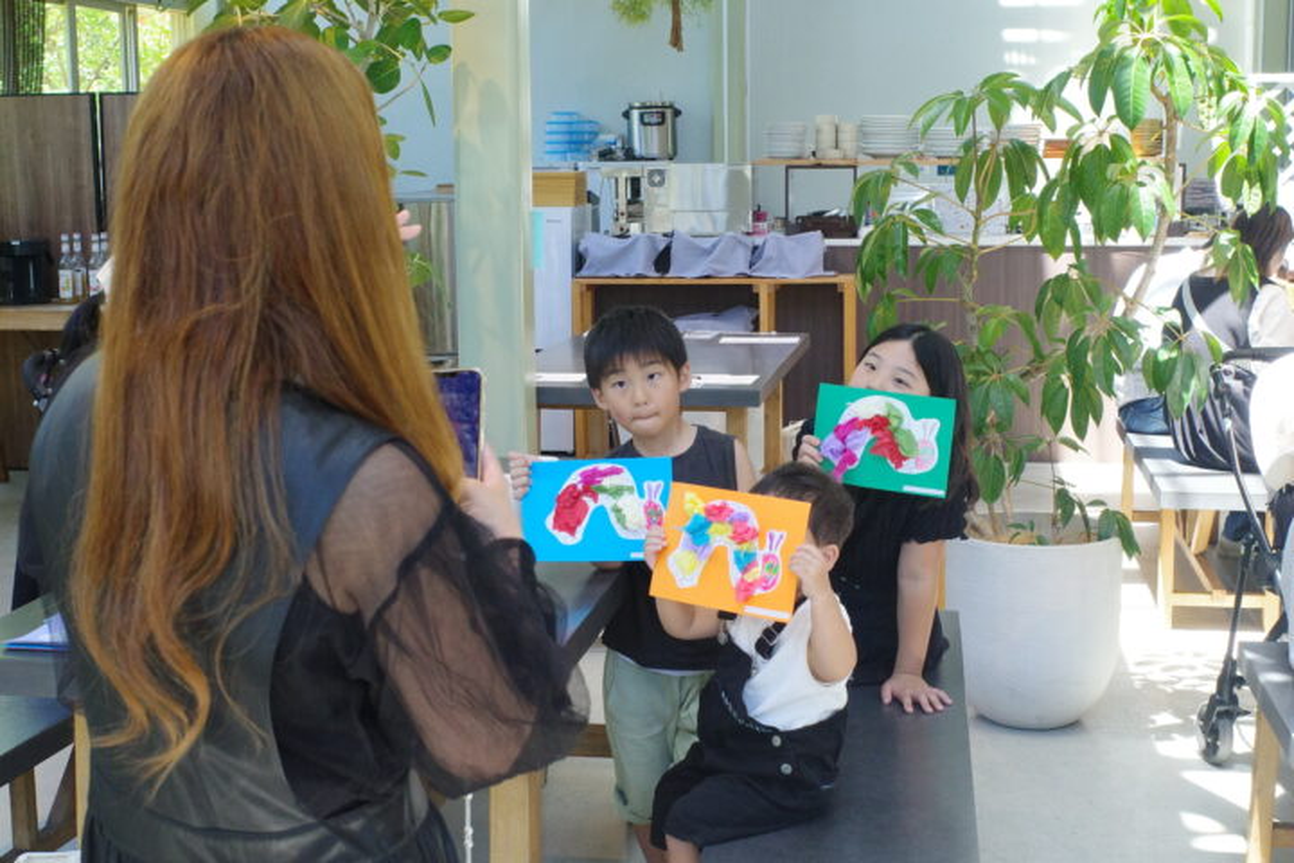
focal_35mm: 50
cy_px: 432
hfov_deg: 39.6
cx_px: 647
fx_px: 1797
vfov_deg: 27.0
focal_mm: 18.3
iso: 1000
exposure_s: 1/250
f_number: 4.5
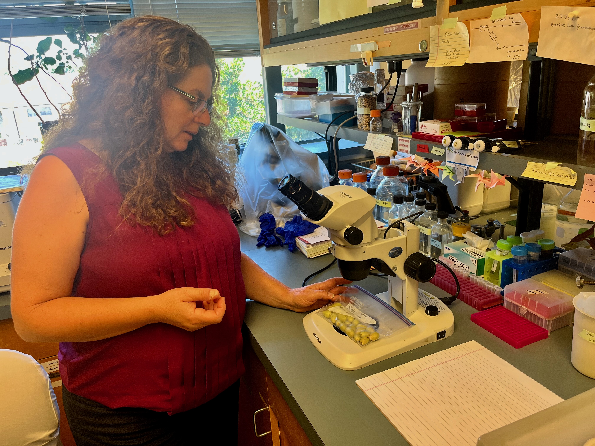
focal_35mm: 26
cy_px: 223
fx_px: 447
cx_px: 298
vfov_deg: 53.1
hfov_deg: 67.3
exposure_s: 1/120
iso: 125
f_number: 1.6
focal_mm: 5.1
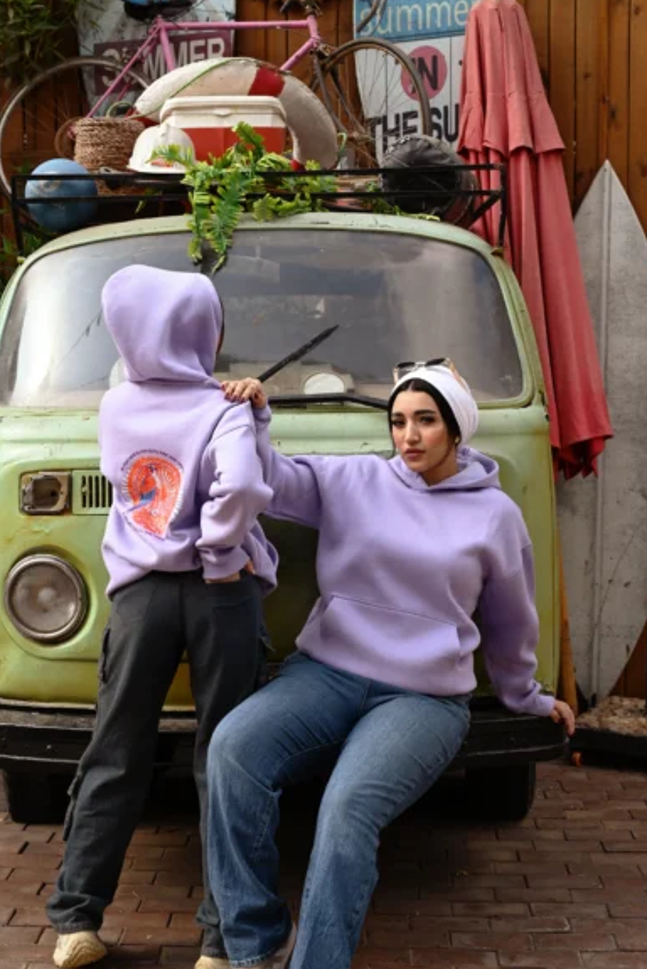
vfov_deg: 35.6
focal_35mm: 56
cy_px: 479
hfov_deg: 24.2
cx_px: 318
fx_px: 1508
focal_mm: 50
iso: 200
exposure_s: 1/125
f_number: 7.1
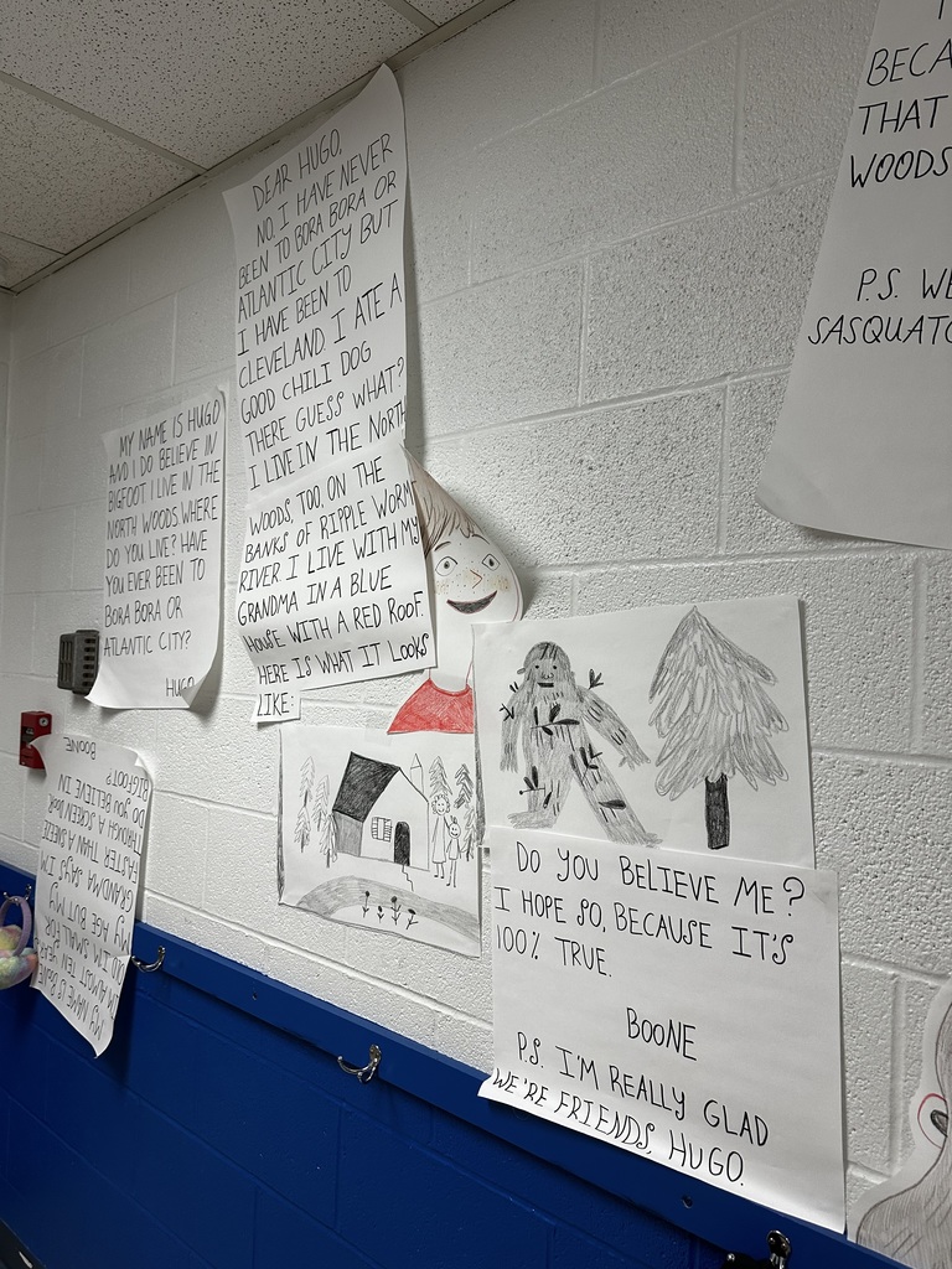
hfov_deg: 56.8
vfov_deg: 71.6
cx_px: 476
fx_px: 880
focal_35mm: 24
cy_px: 634
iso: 160
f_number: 1.78
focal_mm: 6.86
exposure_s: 1/120
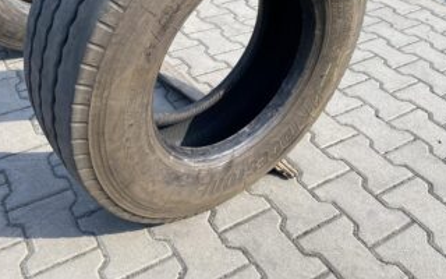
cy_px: 59
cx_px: 197
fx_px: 450
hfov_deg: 52.6
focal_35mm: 37
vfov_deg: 33.5
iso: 32
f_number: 1.8
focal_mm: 4.25
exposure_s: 1/747
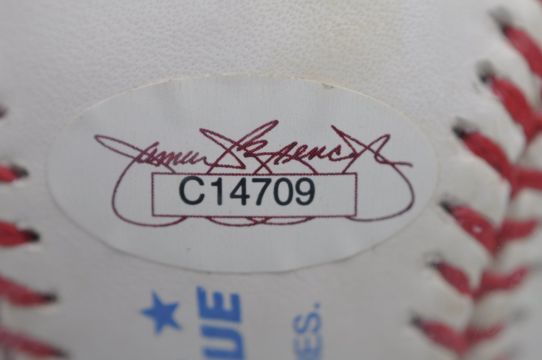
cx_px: 257
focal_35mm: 77
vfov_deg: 17.7
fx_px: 1158
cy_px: 165
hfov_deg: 26.3
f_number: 4
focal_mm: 40
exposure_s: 1/60
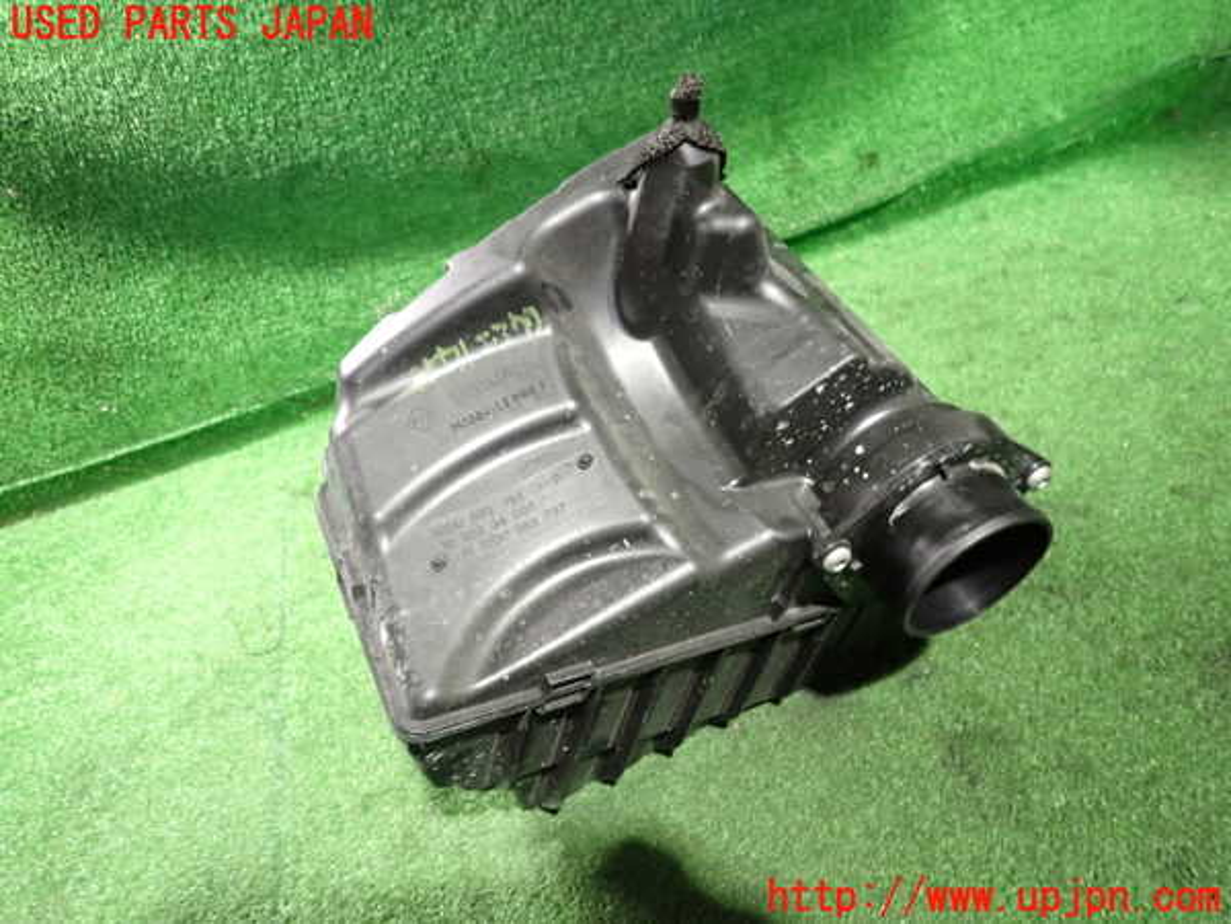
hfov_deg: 69.4
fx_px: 889
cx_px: 616
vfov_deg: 54.9
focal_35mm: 25
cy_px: 462
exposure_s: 1/25
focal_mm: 4.5
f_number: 2
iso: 800
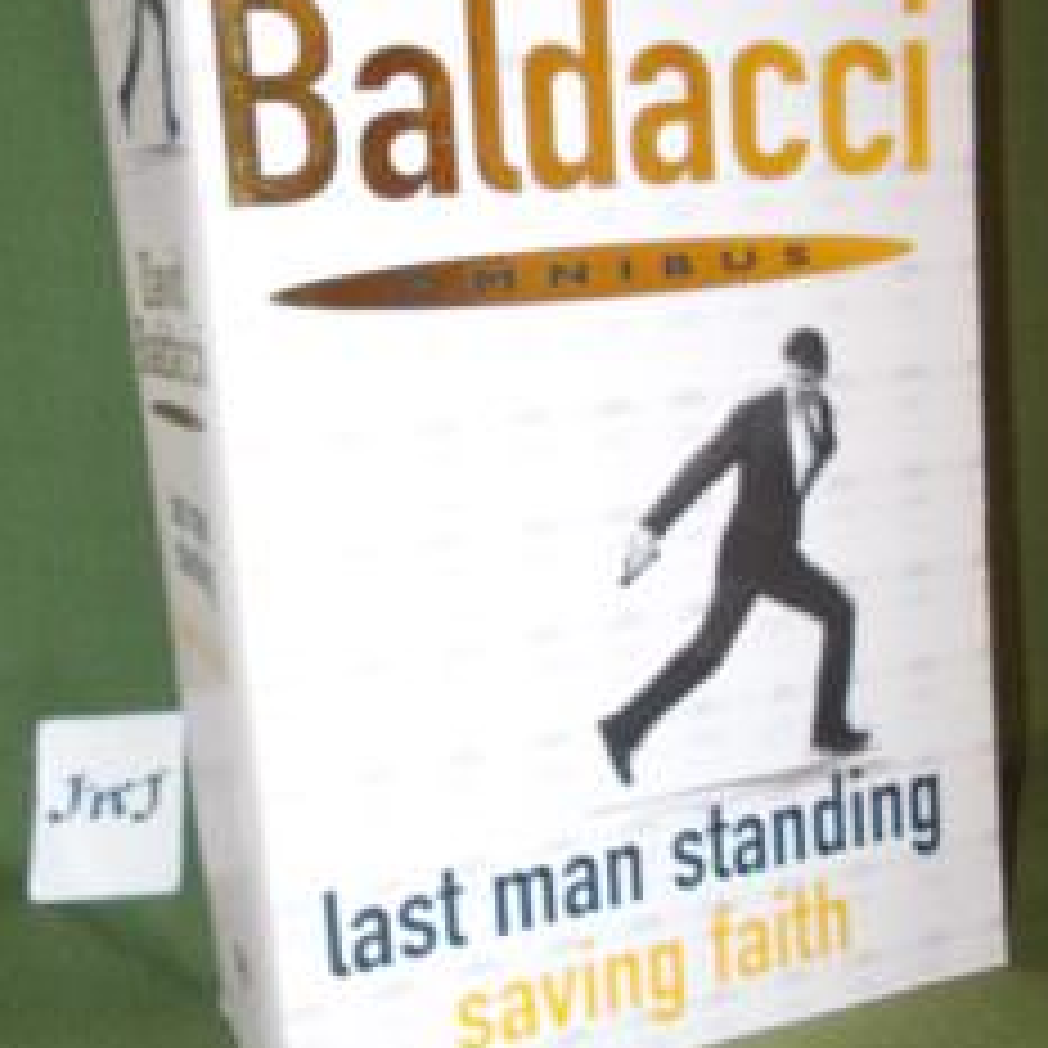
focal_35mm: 39
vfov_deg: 42.8
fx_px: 1336
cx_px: 528
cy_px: 466
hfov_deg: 42.8
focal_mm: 4
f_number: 2.7
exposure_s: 1/25
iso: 200
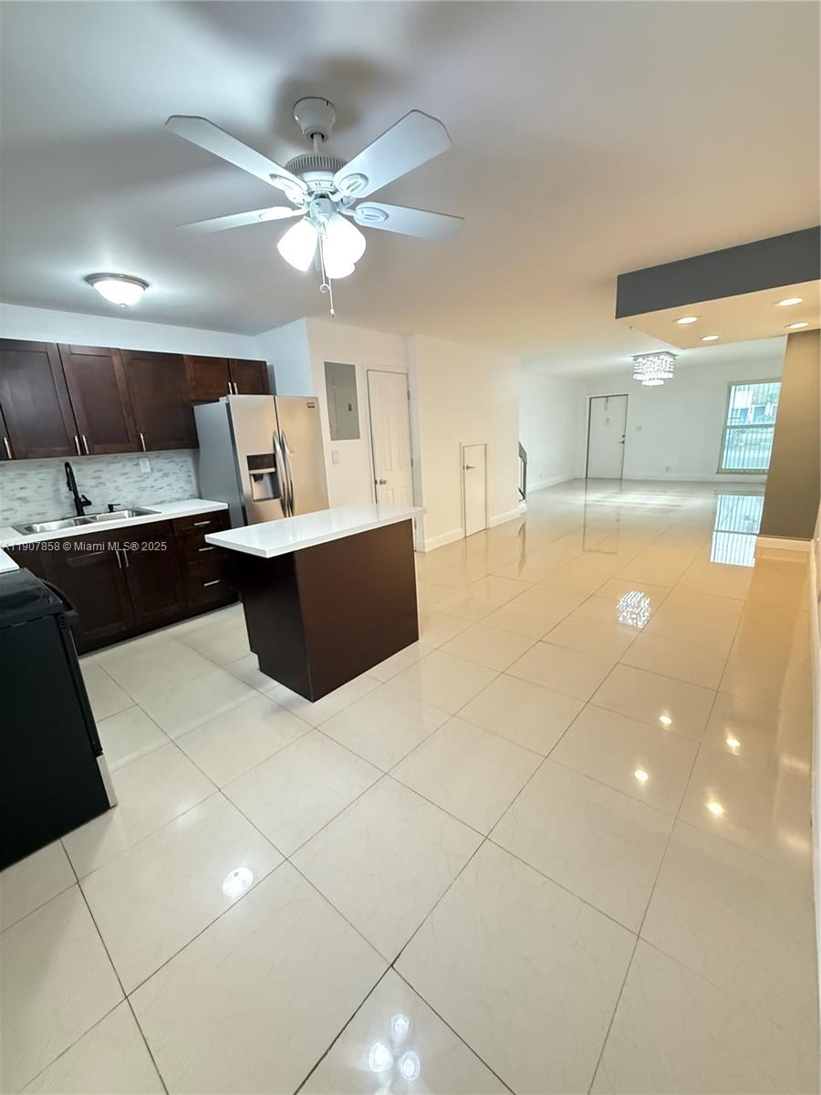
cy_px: 548
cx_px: 410
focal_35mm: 14
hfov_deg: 85.7
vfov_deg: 102.1
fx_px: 443
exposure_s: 1/60
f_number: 2.2
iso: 800
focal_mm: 2.22
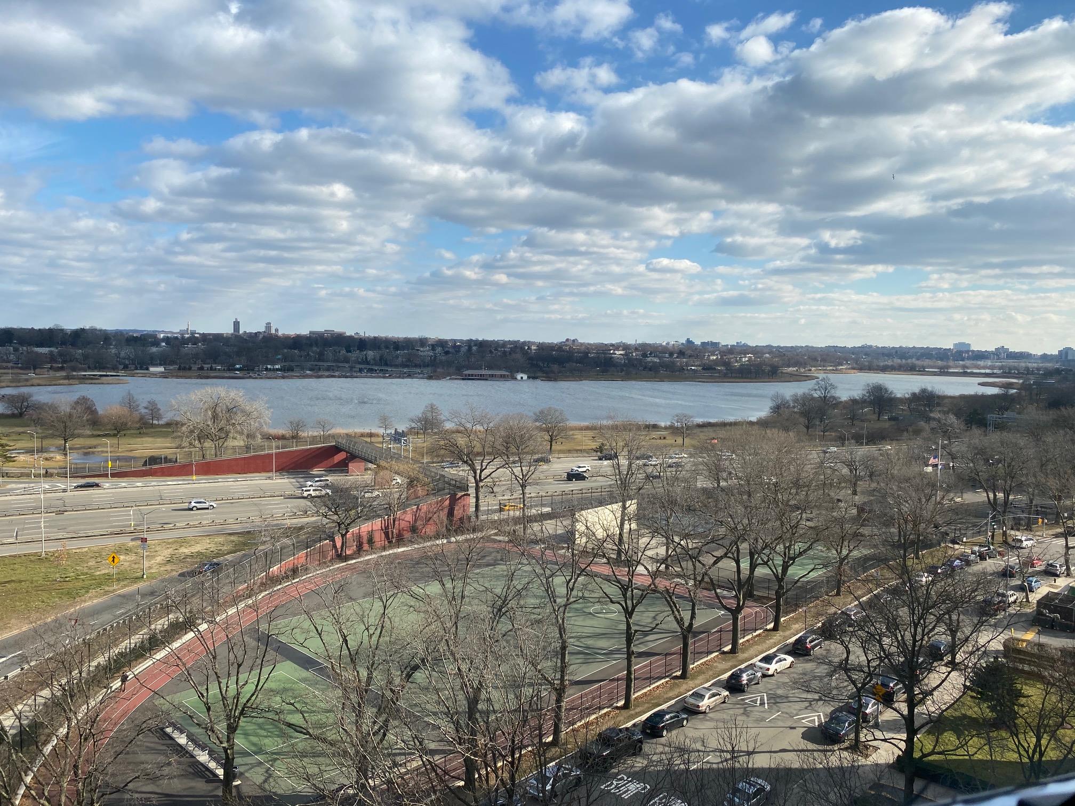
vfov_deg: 53.1
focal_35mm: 26
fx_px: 807
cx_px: 538
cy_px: 403
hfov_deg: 67.3
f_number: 1.8
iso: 32
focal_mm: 4.25
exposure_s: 1/2463
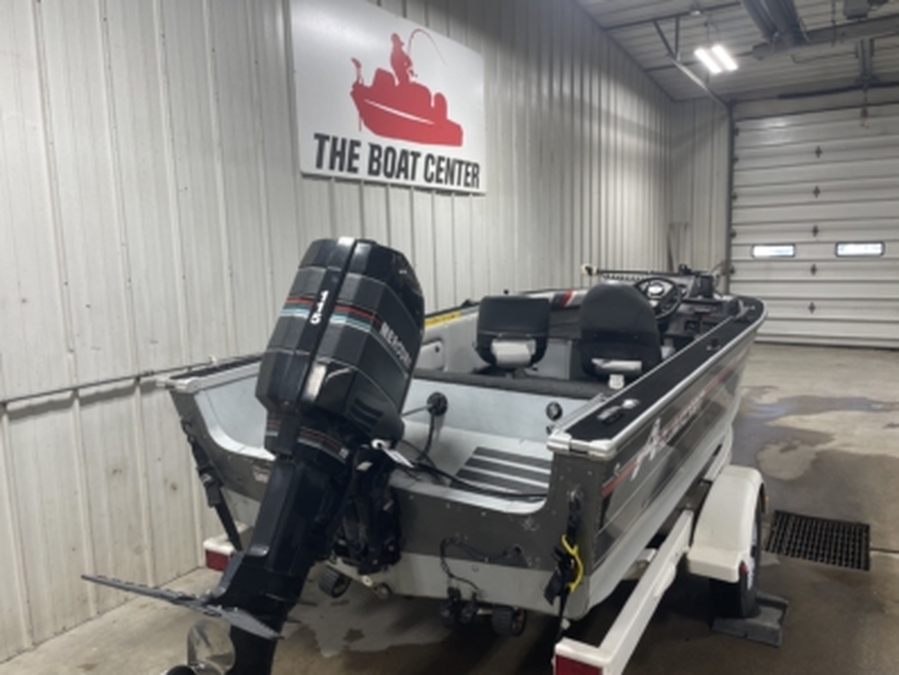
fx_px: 676
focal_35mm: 26
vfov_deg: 53.1
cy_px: 338
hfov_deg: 67.3
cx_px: 450
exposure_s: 1/121
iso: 40
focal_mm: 4.2
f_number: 1.6
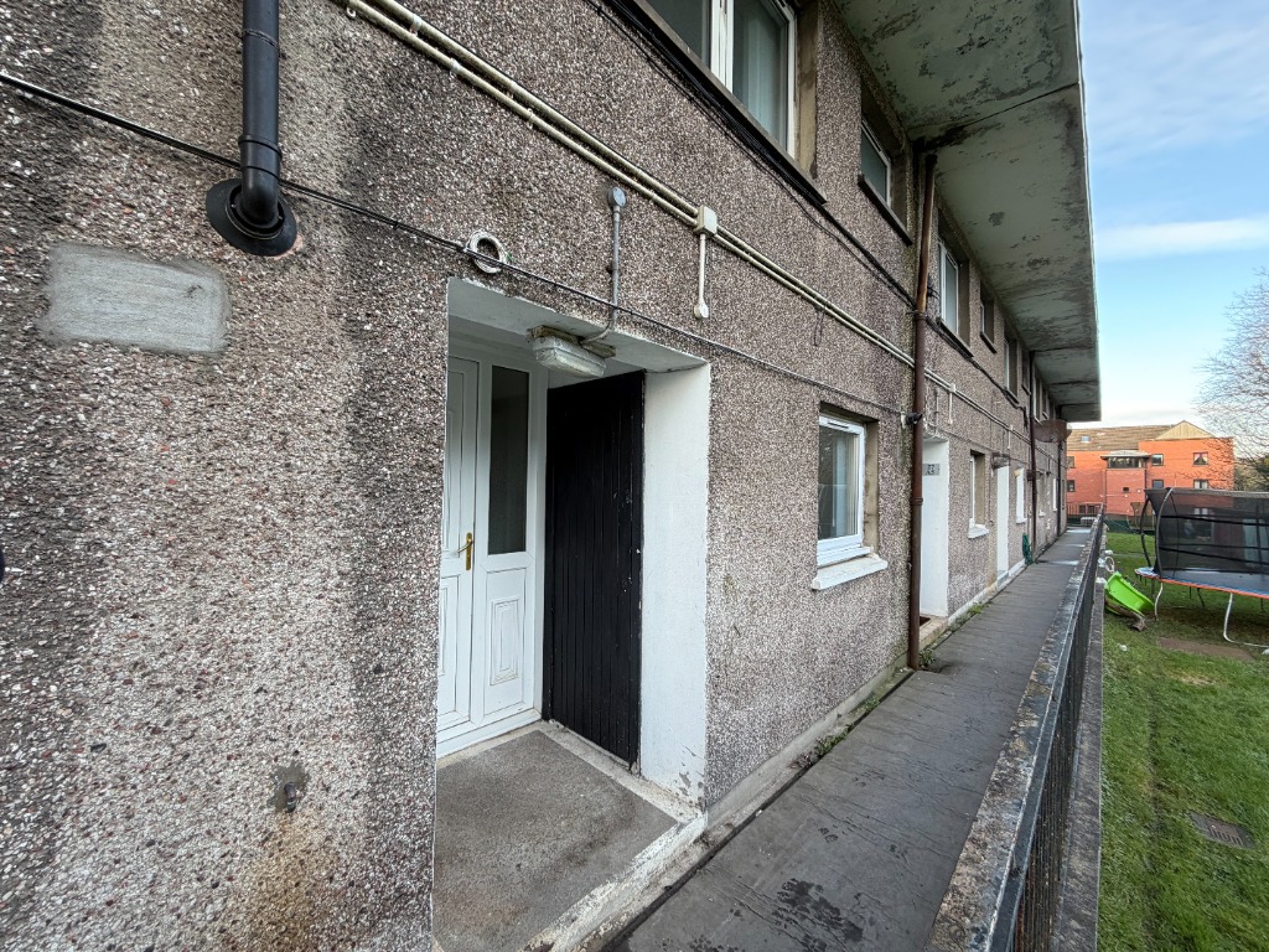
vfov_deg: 85.7
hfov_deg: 102.1
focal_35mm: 14
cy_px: 476
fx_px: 513
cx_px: 634
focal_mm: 2.22
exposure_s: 1/121
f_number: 2.2
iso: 80
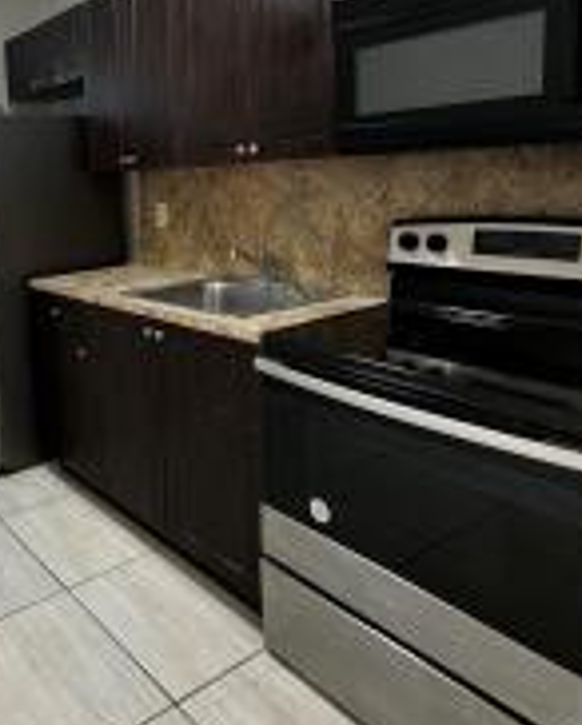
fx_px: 645
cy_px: 259
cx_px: 100
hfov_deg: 45.6
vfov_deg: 57.8
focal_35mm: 30
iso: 320
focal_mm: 2.22
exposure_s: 1/60
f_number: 2.2
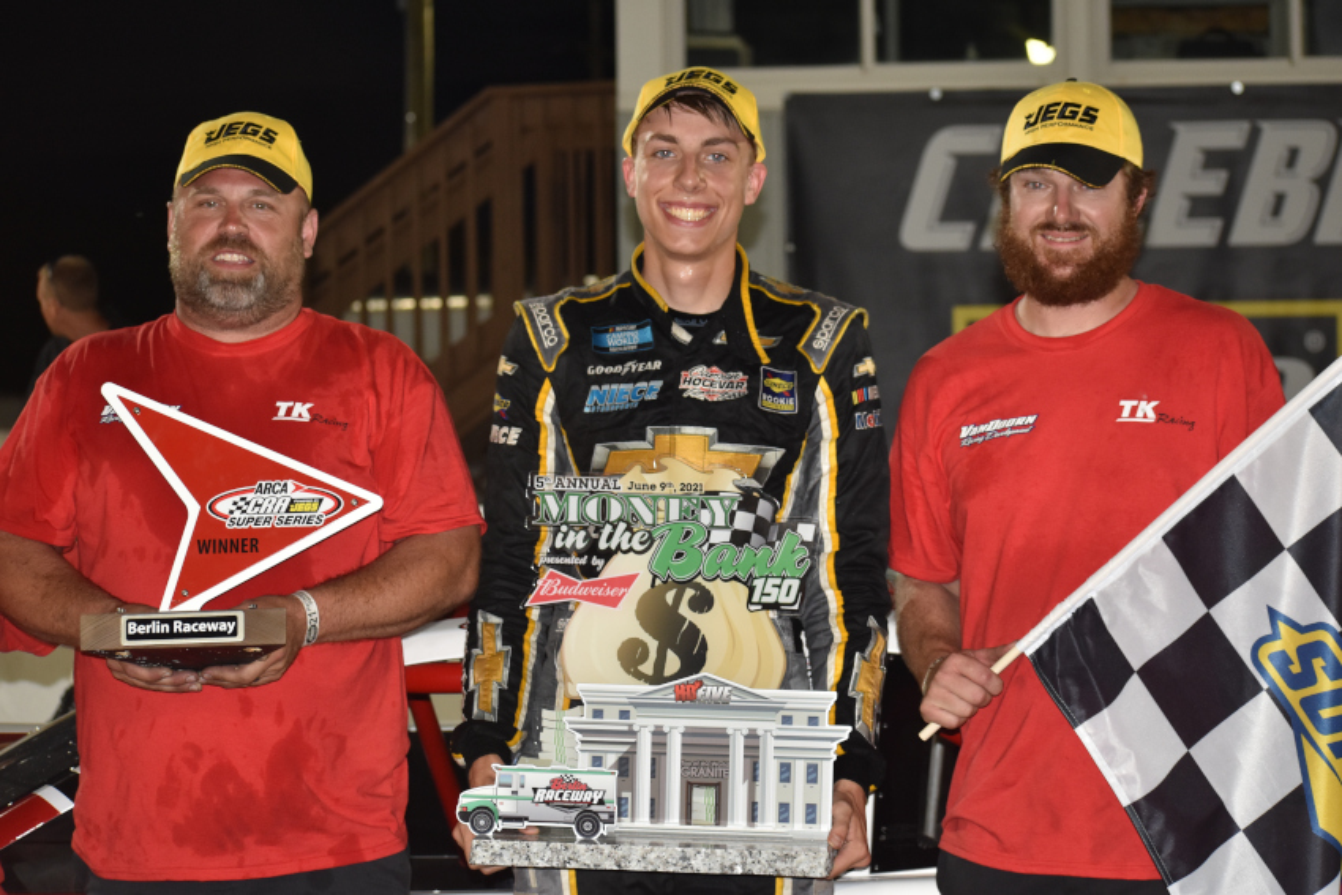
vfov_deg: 13.0
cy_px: 448
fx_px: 3915
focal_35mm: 105
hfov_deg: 19.5
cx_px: 671
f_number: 4.5
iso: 800
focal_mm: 70
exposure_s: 1/60
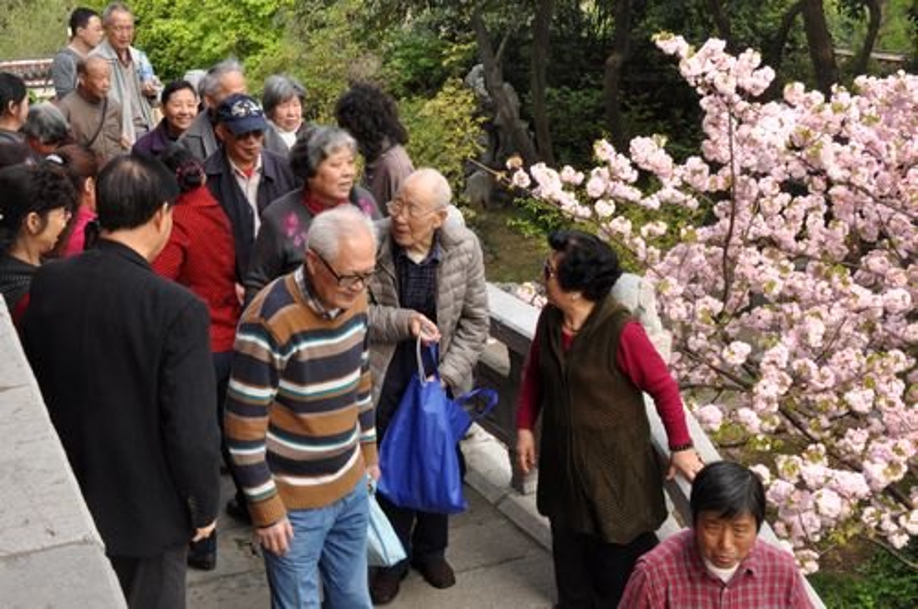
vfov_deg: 25.7
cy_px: 304
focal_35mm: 52
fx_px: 1337
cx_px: 459
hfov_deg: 37.9
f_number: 20
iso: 450
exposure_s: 1/50
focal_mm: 35
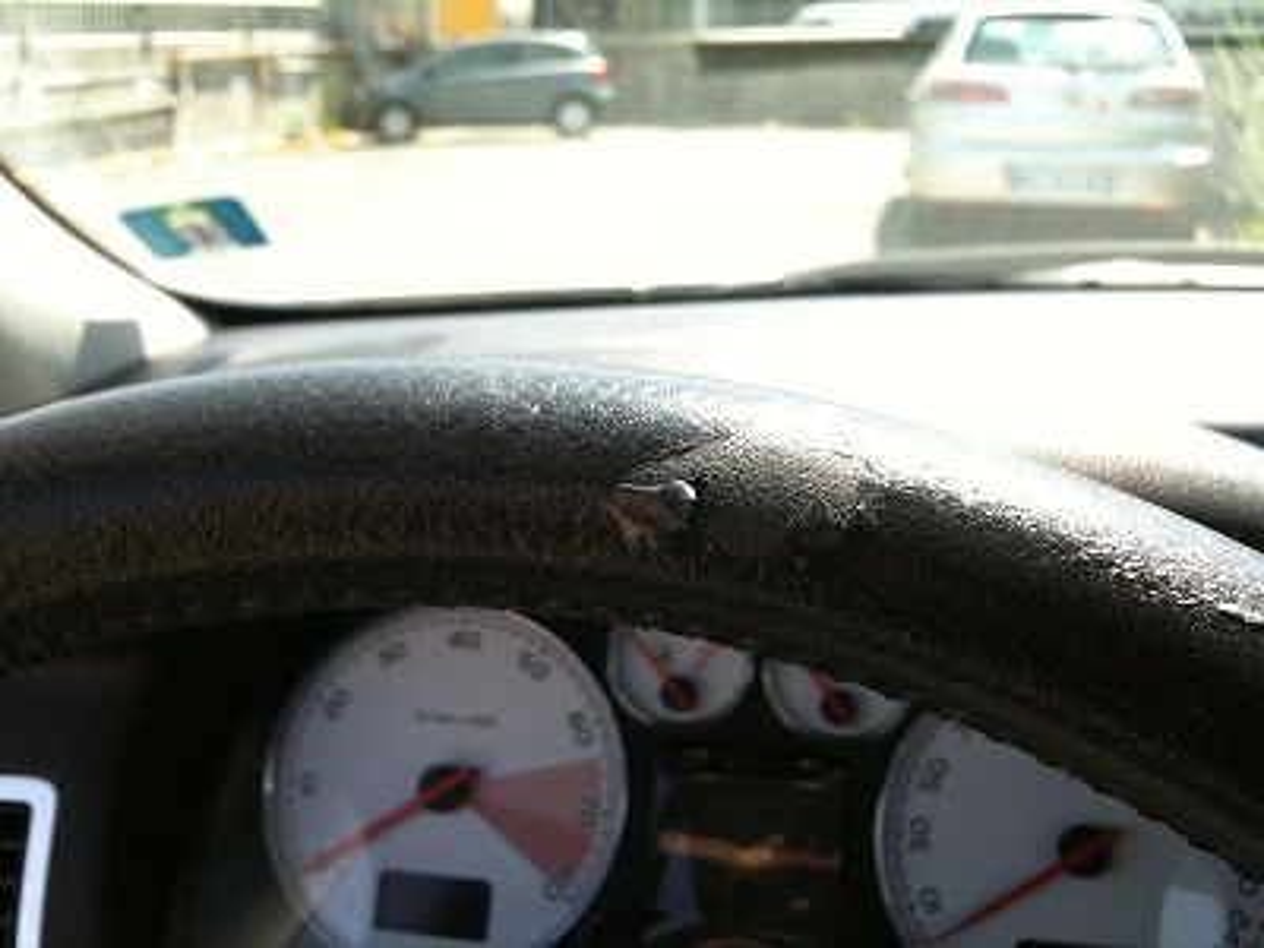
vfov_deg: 40.7
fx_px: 1278
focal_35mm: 35
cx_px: 632
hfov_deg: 52.6
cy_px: 474
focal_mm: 3.85
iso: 64
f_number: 2.8
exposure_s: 1/235
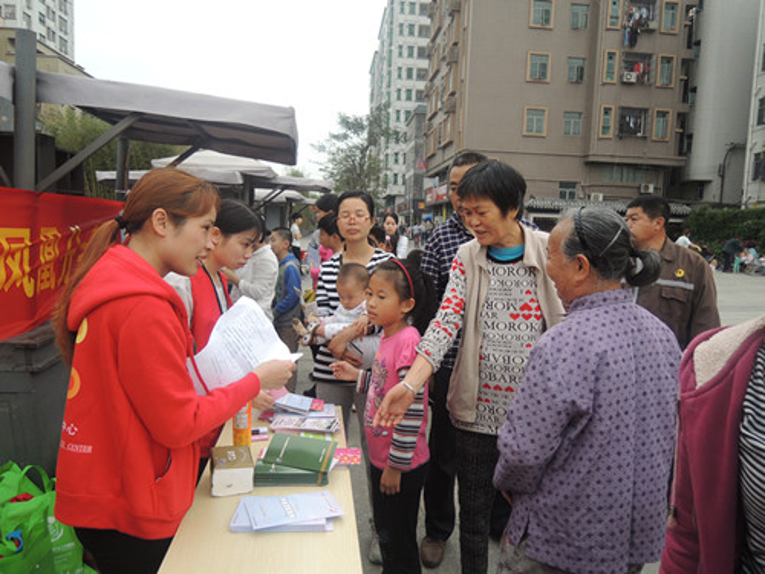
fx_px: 530
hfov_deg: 71.6
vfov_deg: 56.8
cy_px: 287
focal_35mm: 24
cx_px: 382
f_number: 2.2
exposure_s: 1/250
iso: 100
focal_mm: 4.3
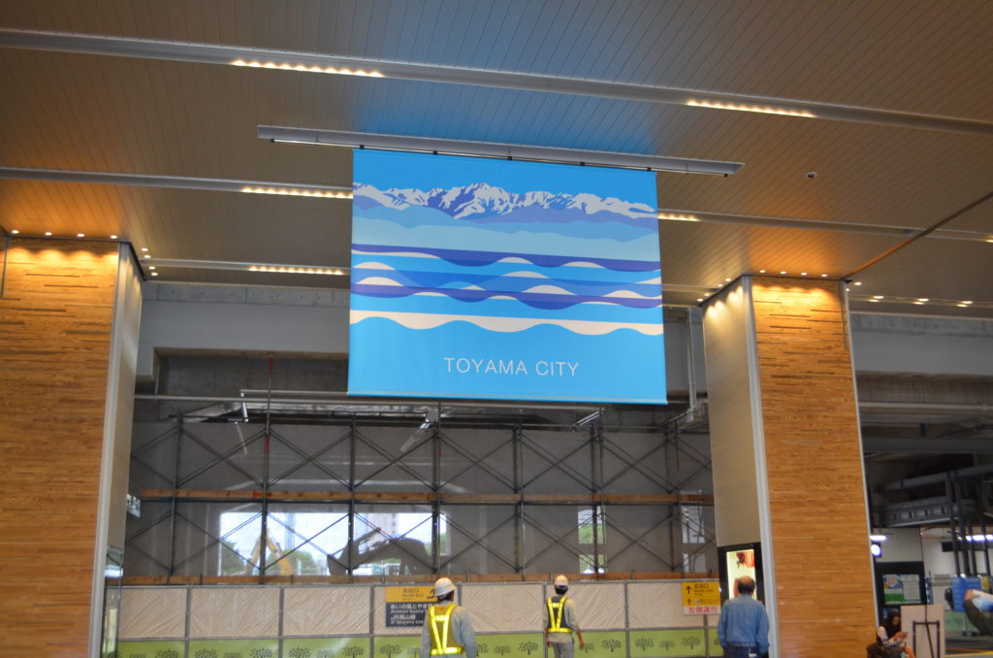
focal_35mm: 36
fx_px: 991
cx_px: 496
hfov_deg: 53.2
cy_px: 329
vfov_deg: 36.7
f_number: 4
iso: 800
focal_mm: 24
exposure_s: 1/60
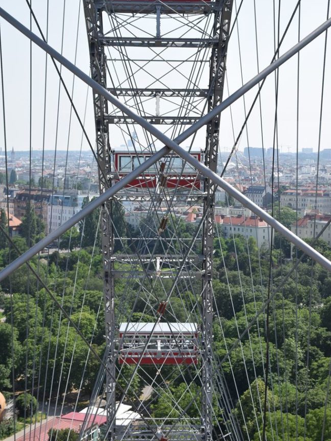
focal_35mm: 62
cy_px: 232
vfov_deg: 31.2
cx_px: 166
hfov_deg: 23.6
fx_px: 791
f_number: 8
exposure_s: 1/320
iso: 200
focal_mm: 38
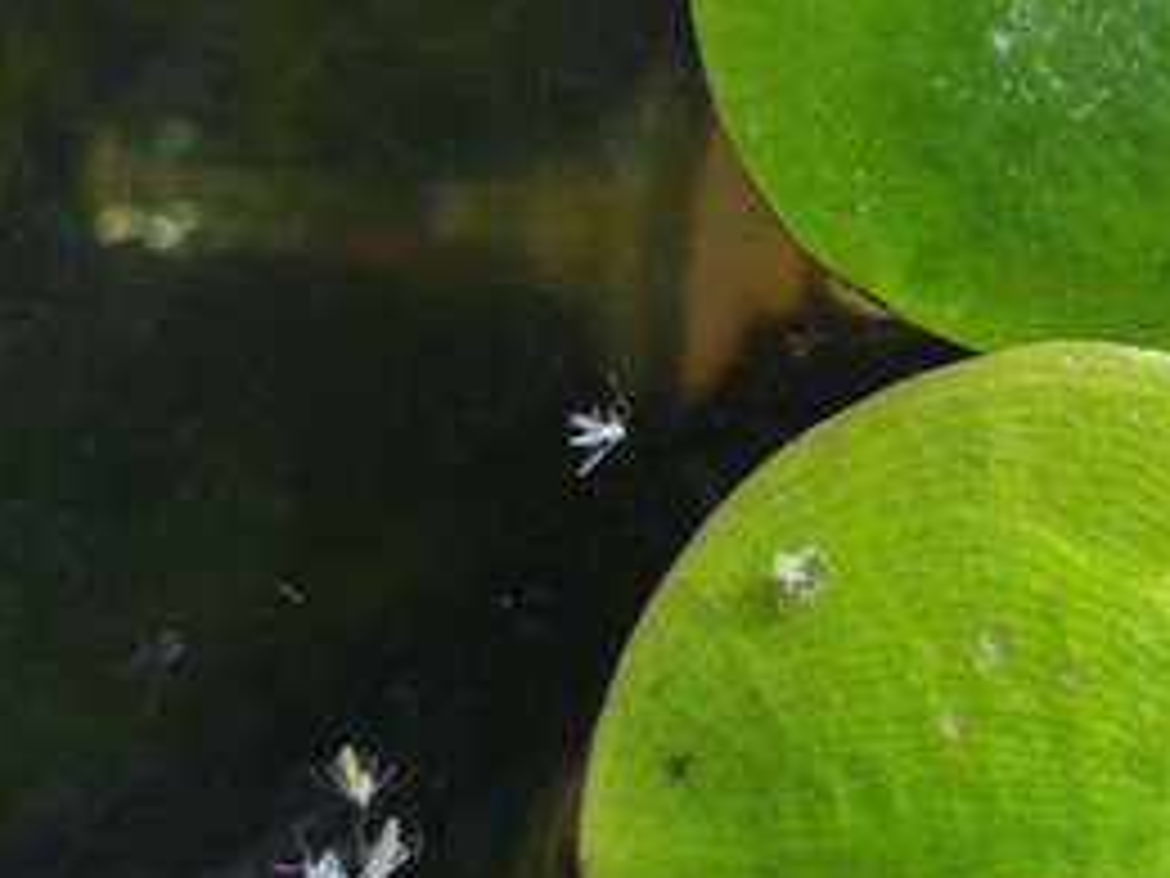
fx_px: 2028
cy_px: 216
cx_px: 1048
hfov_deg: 30.8
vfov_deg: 24.1
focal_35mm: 60
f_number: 2.4
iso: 320
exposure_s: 1/25
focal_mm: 4.3
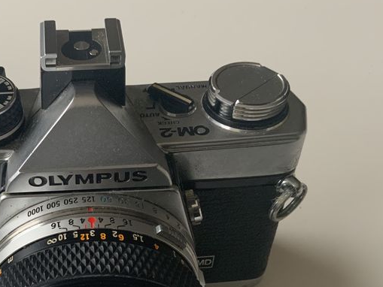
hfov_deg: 32.8
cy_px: 237
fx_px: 631
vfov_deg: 25.2
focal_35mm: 57
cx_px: 77
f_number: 1.8
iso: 200
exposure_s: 1/60
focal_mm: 3
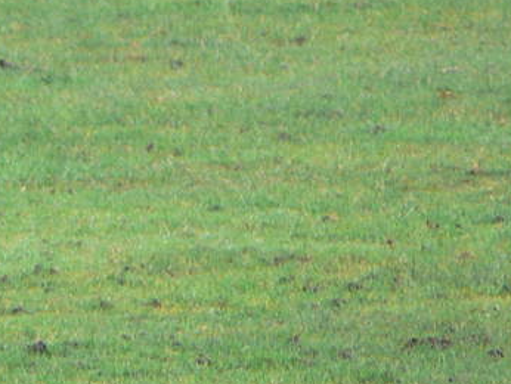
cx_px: -183
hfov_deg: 1.0
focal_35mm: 1941
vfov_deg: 0.8
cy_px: -316
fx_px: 28673
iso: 80
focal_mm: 88.8
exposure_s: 1/100
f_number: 4
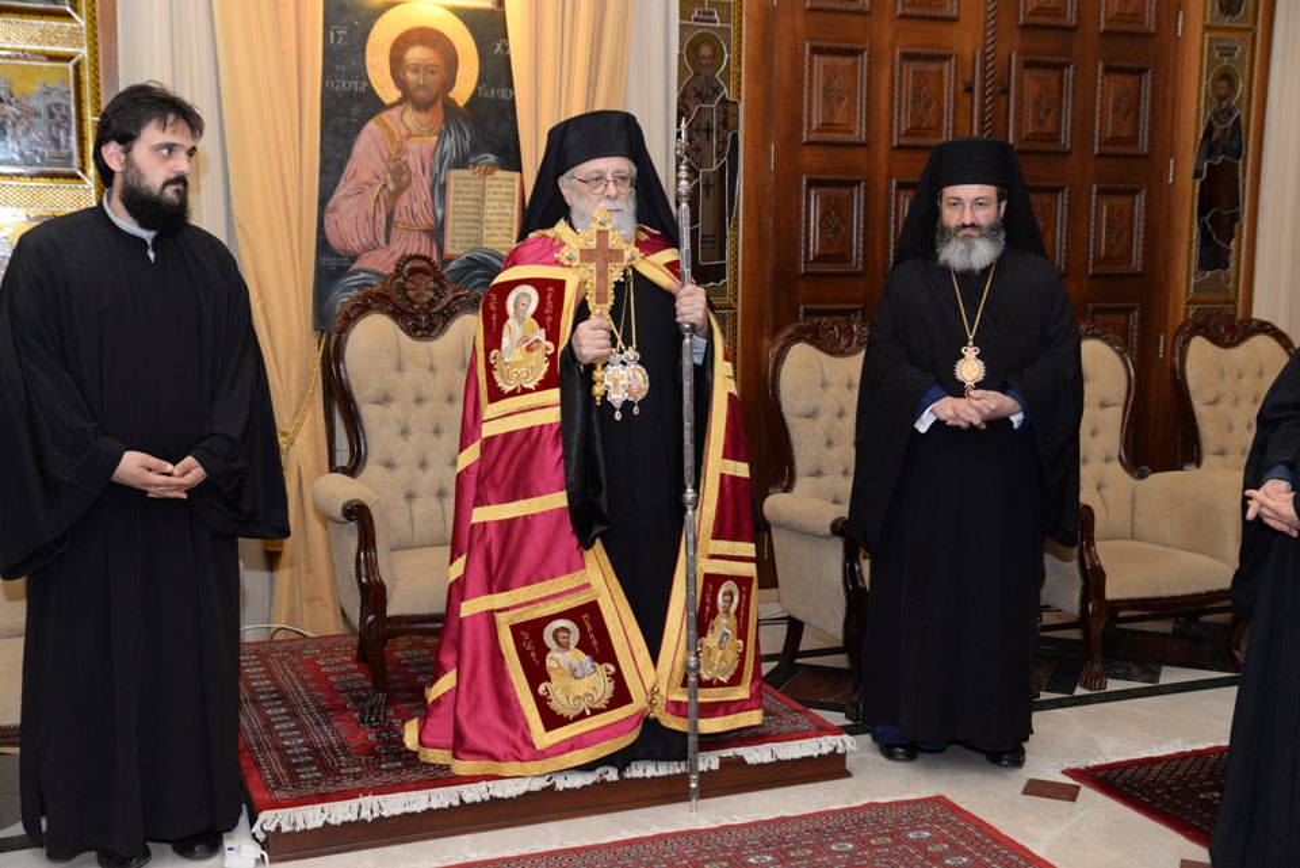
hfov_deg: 48.4
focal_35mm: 40
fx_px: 1445
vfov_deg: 33.4
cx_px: 650
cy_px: 434
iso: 1000
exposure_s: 1/100
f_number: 4.5
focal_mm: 40
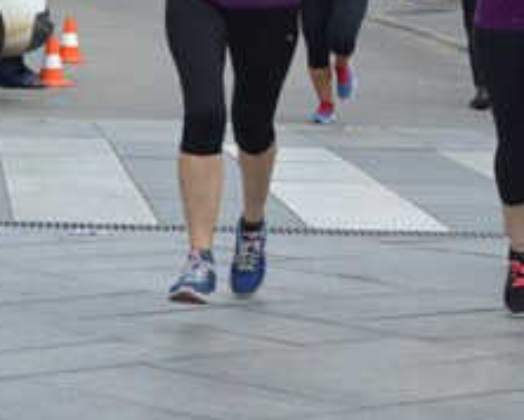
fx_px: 3451
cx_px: 625
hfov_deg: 8.6
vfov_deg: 6.9
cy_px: -38
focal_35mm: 222
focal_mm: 55
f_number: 5.6
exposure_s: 1/800
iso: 800
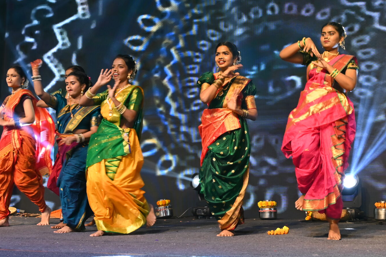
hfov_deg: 31.5
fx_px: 676
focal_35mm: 63
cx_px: 274
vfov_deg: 21.5
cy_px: 89
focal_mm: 33
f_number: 5.6
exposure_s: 1/160
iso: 1250
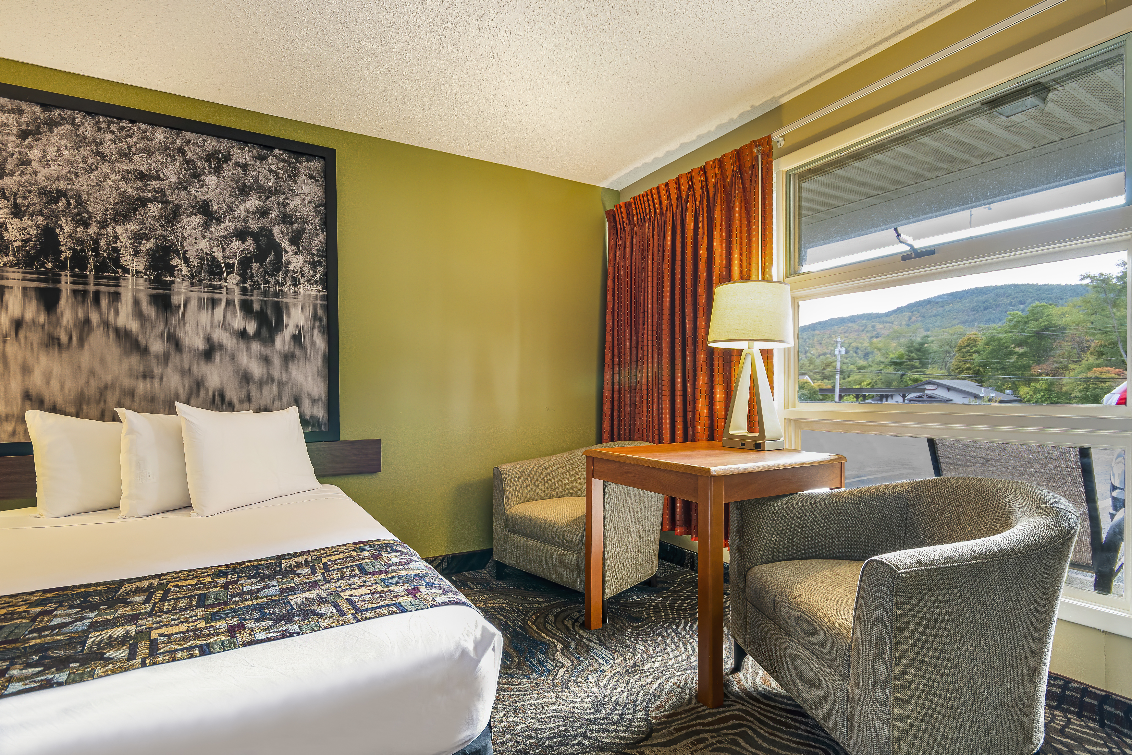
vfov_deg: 69.7
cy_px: 378
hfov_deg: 92.4
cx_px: 566
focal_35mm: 17
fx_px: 542
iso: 400
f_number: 9
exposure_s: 1/3
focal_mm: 11.5
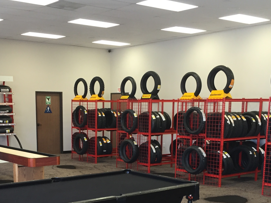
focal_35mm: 54
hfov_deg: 35.4
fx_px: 423
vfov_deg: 26.3
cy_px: 178
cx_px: 104
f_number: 2.2
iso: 50
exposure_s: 1/30
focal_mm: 4.15
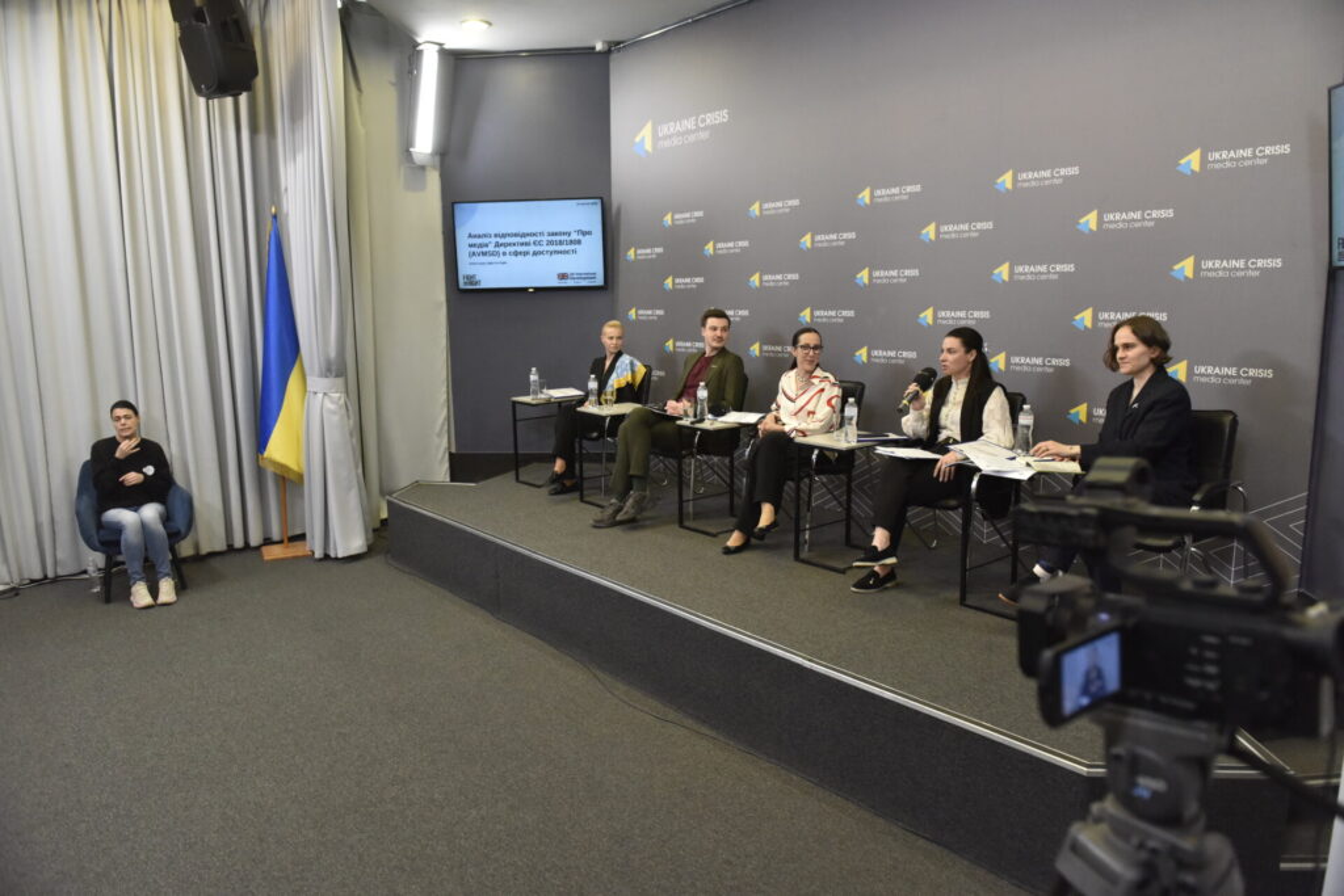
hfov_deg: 73.7
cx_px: 672
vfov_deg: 53.1
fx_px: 896
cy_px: 448
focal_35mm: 24
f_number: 3.5
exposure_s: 1/320
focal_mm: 24
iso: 4000
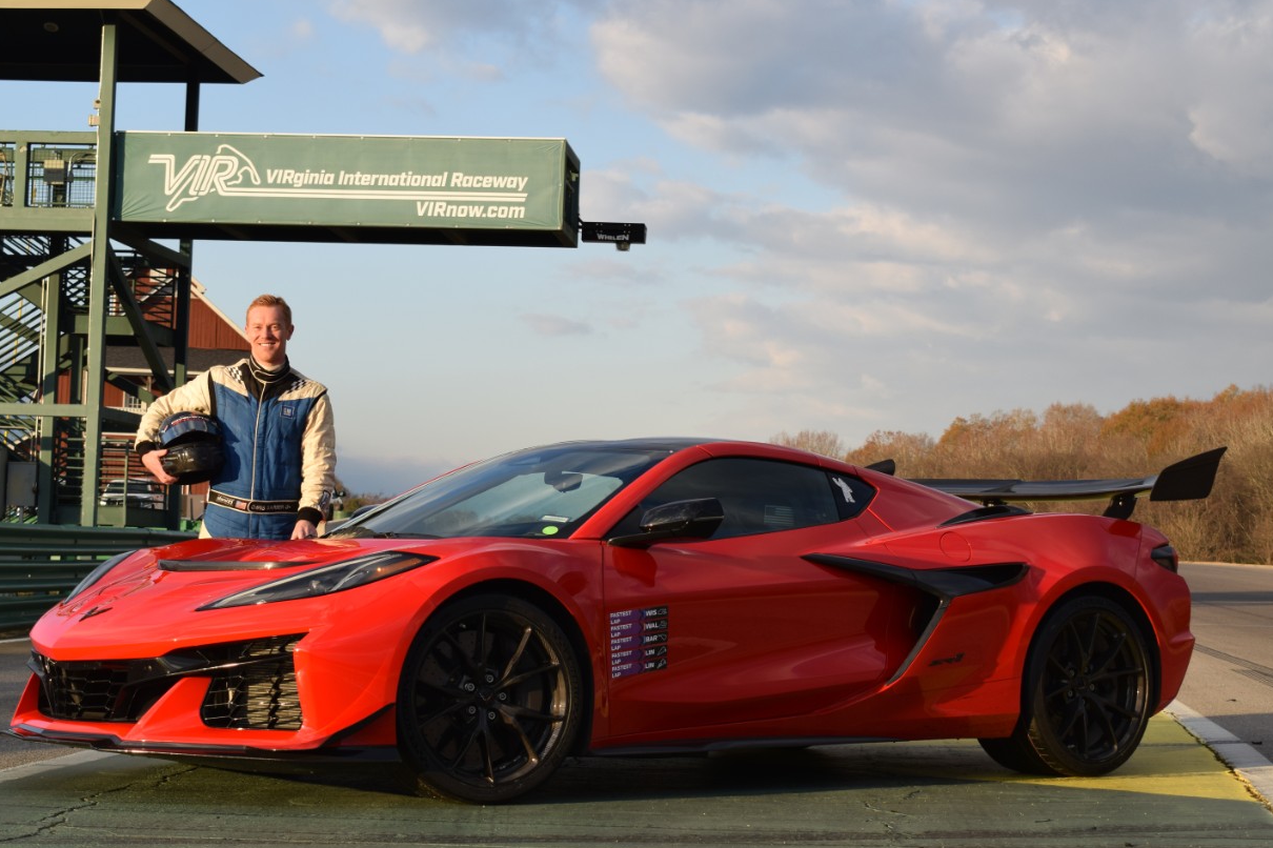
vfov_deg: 18.7
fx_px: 2581
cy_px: 409
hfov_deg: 27.7
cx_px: 612
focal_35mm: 73
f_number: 8
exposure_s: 1/250
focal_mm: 46
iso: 200
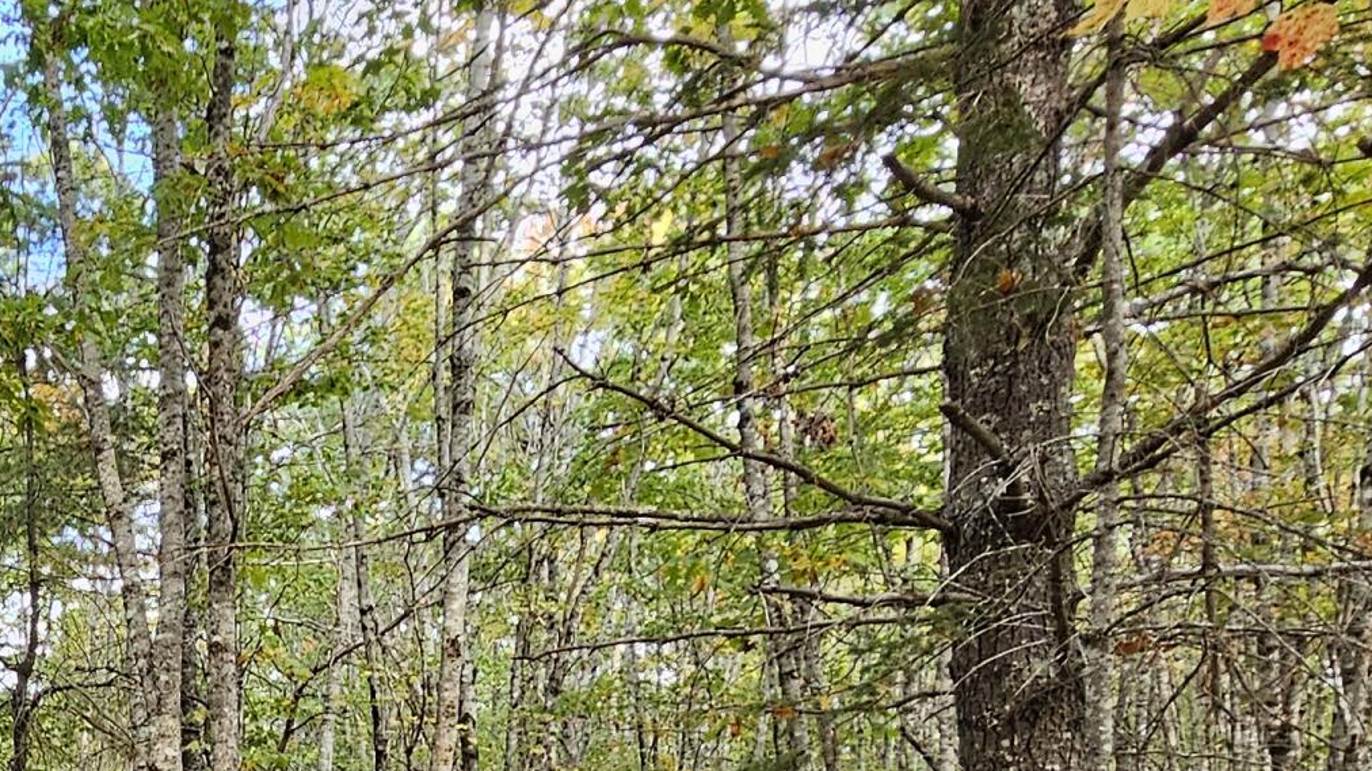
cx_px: -96
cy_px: 989
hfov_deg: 40.3
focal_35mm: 42
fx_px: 1528
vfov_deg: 24.8
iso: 125
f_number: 2.2
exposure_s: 1/60
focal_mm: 2.2
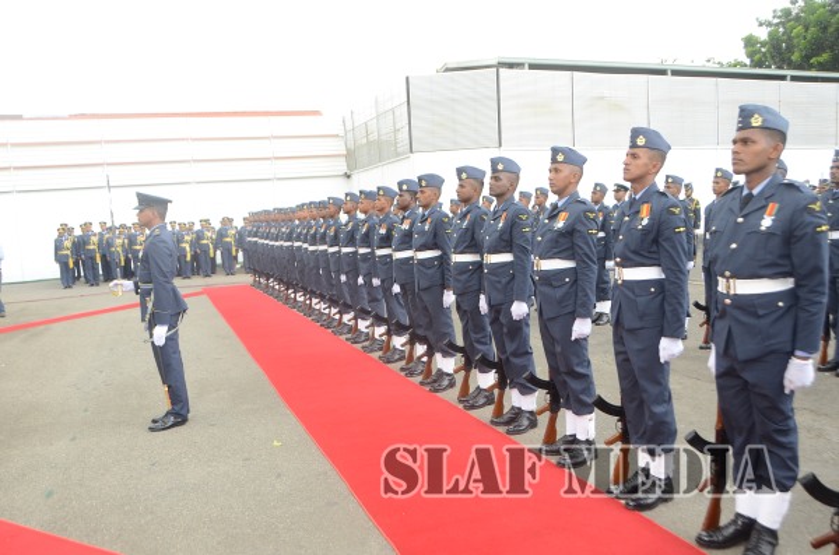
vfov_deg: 43.4
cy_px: 278
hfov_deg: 62.0
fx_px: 698
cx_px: 420
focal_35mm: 30
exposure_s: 1/100
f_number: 4.5
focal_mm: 20
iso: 160
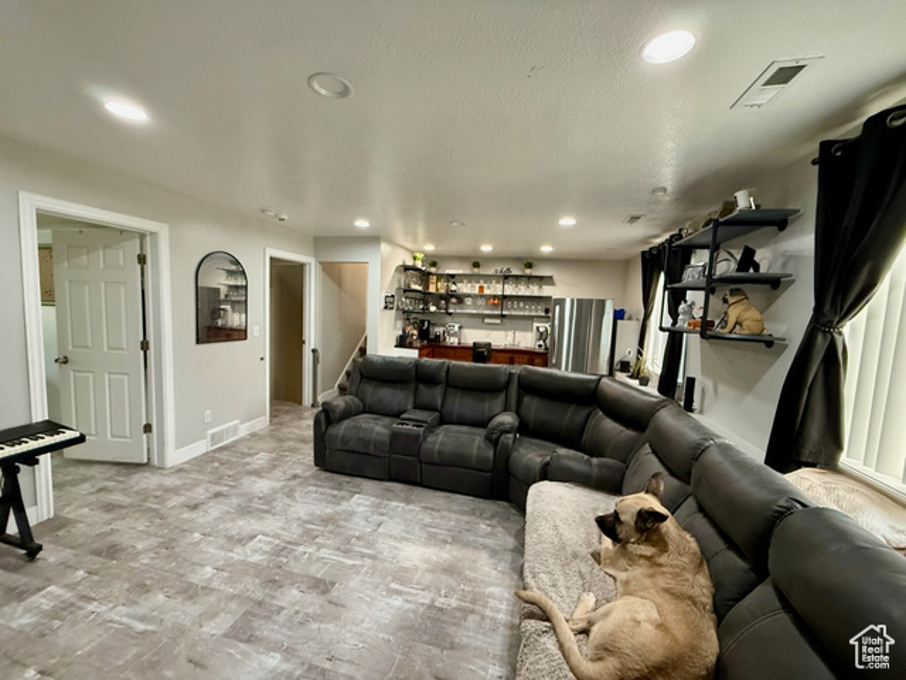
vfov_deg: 85.7
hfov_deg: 102.1
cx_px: 453
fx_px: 366
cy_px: 340
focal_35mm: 14
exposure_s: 1/120
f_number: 2.2
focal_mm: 2.22
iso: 640
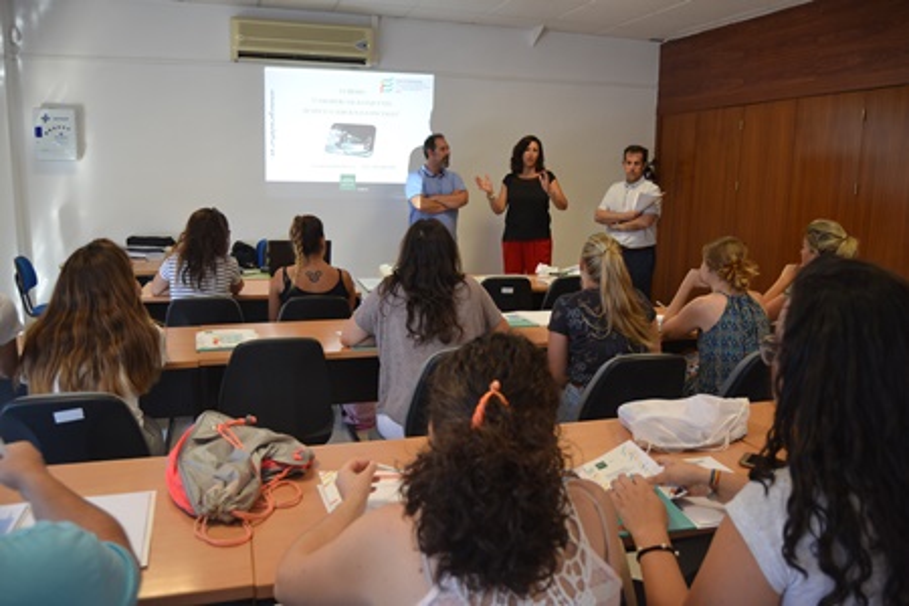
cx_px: 454
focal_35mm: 27
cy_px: 303
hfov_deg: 67.4
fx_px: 682
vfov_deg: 47.9
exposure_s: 1/60
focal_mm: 18
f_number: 3.5
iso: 400
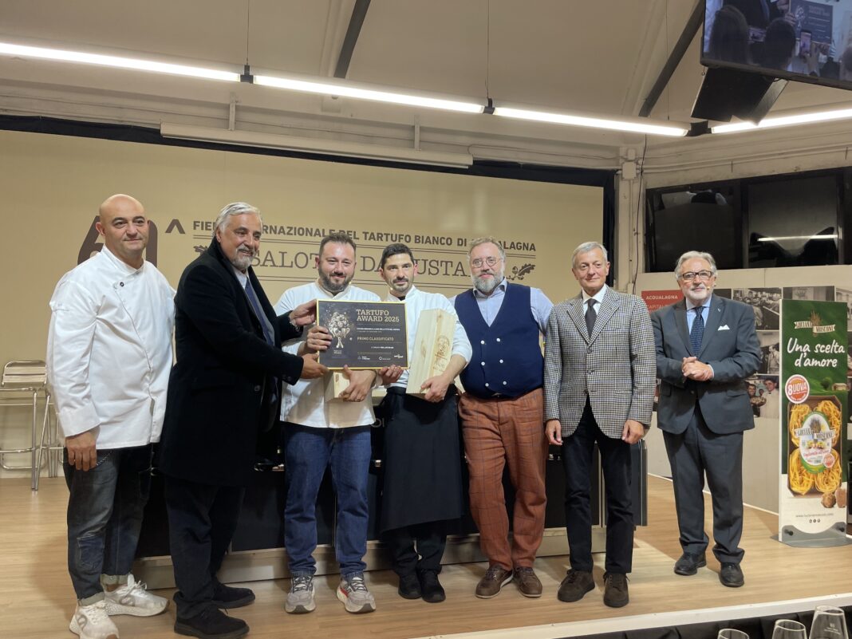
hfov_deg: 67.3
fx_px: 640
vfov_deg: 53.1
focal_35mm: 26
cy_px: 320
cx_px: 426
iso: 125
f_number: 1.6
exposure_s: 1/100
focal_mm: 4.2
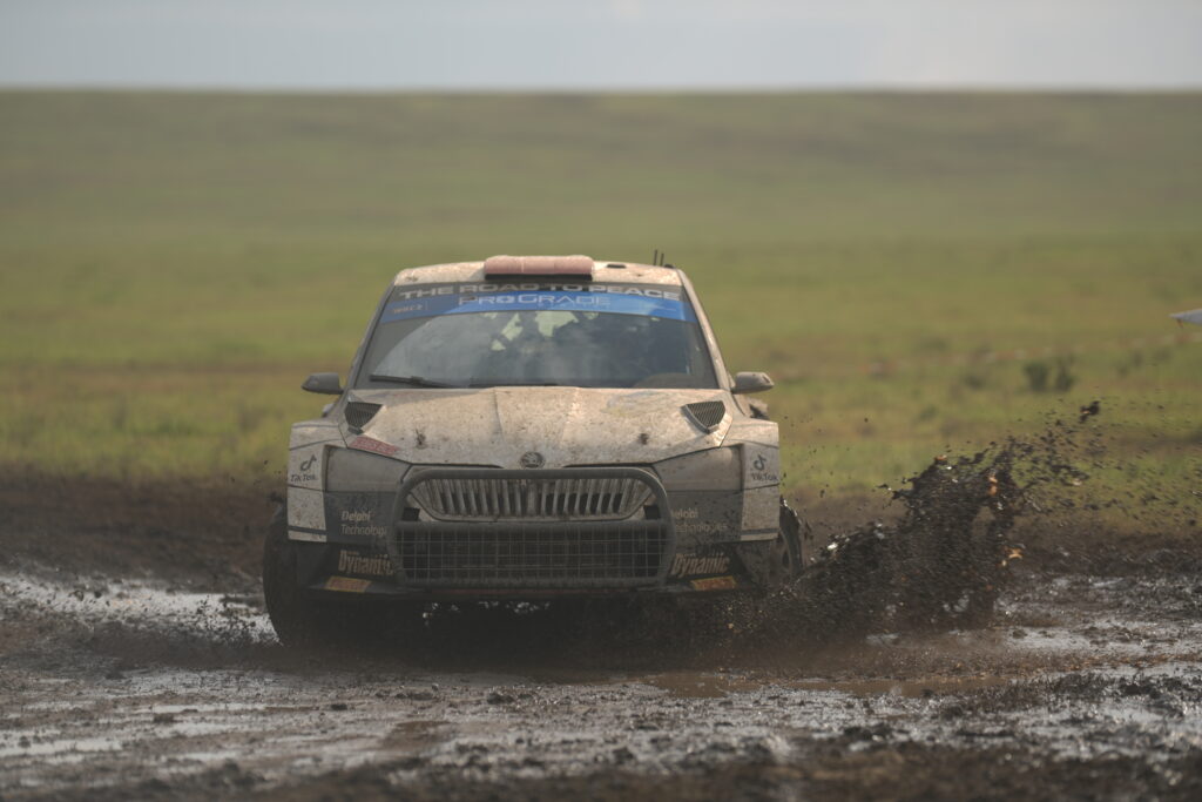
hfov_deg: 9.8
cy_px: 401
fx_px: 7012
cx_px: 601
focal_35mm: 210
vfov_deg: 6.5
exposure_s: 1/200
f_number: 2.8
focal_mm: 210
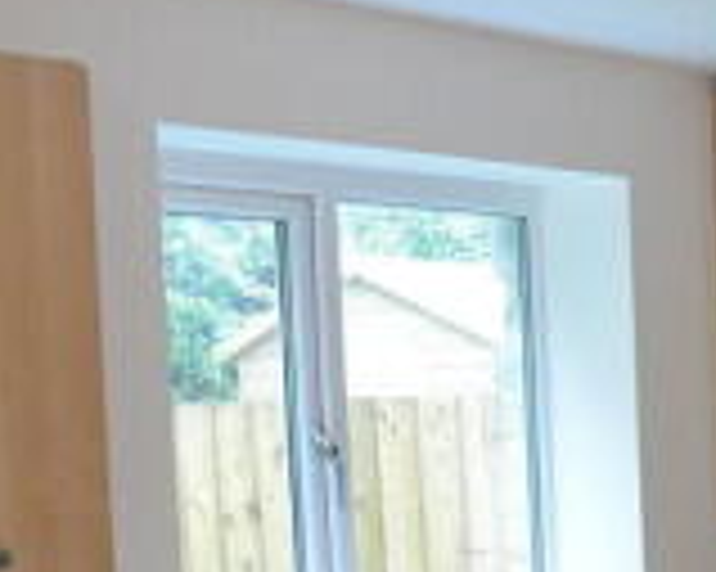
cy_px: 813
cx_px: 1097
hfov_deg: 15.7
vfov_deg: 13.1
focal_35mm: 112
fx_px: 2372
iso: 800
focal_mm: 11
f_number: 3.5
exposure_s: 1/60
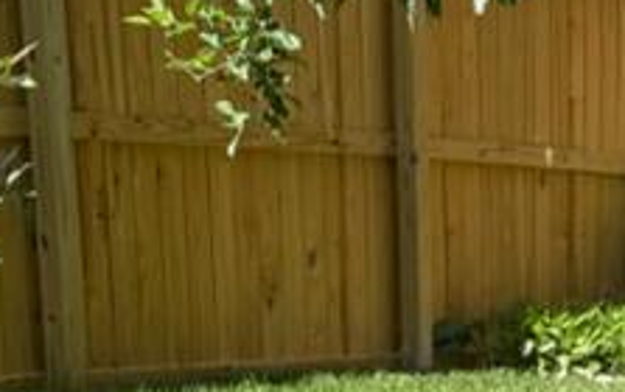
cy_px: 672
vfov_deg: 7.8
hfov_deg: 12.7
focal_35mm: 164
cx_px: 541
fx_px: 2797
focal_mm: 6.76
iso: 80
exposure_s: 1/2000
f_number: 1.78
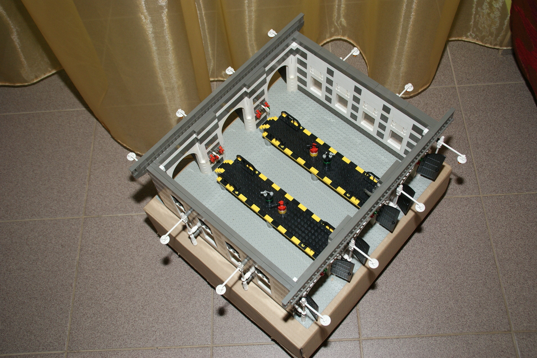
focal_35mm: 36
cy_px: 179
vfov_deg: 36.9
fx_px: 537
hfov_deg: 53.1
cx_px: 268
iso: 400
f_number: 5.6
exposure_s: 1/60
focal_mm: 24
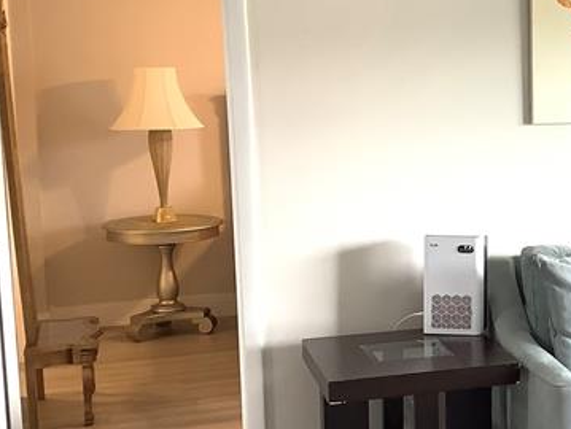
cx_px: 592
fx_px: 1139
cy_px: 197
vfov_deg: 21.3
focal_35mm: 69
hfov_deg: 26.4
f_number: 2.4
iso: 160
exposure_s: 1/50
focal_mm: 3.3
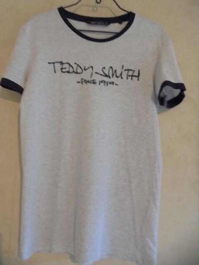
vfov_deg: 67.3
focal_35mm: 26
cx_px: 100
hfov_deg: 53.1
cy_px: 132
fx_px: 199
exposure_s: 1/30
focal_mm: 4.6
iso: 400
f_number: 3.5
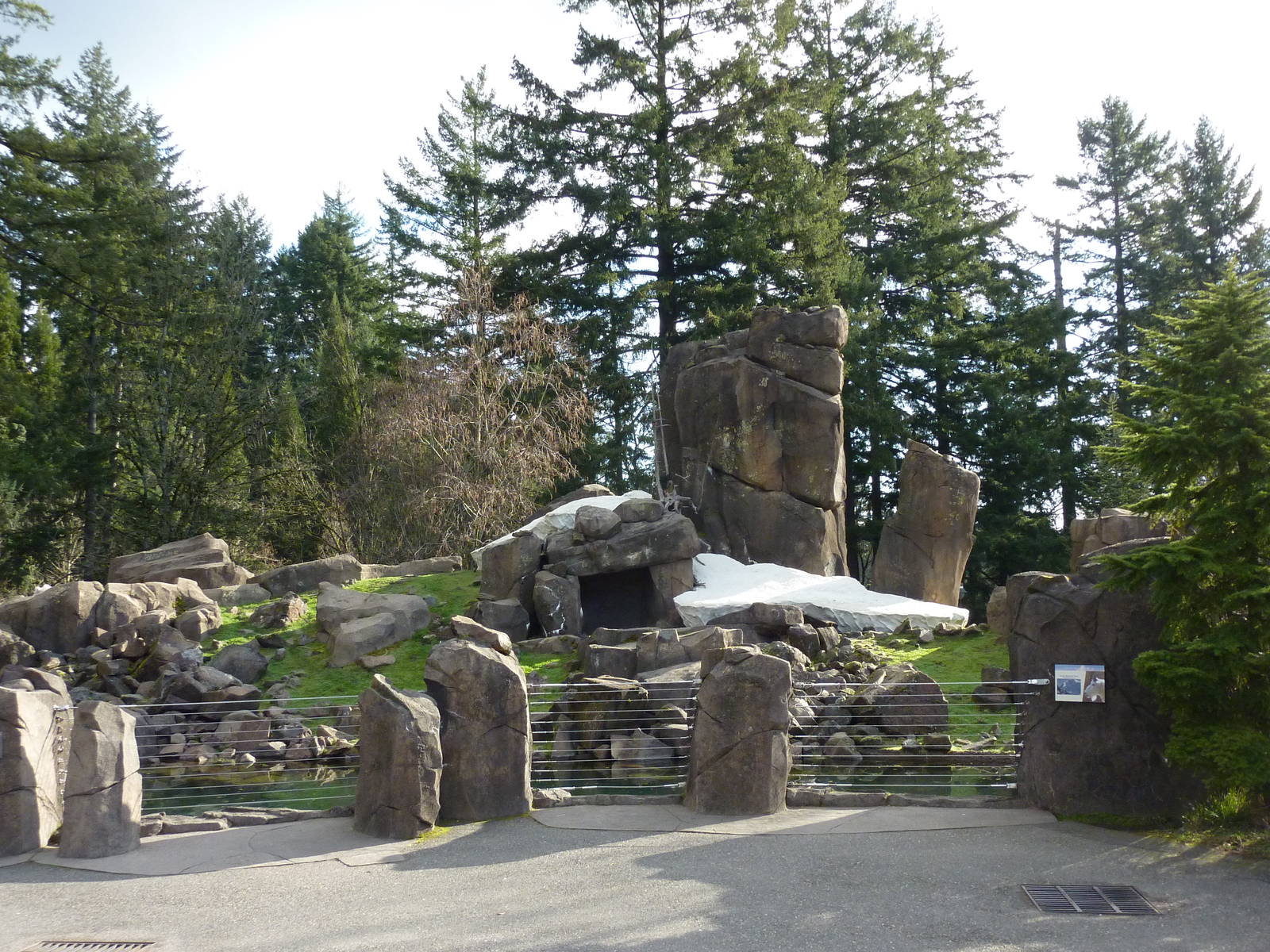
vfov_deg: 40.7
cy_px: 476
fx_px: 1284
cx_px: 635
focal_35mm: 35
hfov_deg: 52.6
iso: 250
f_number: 3.5
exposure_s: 1/500
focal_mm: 5.7
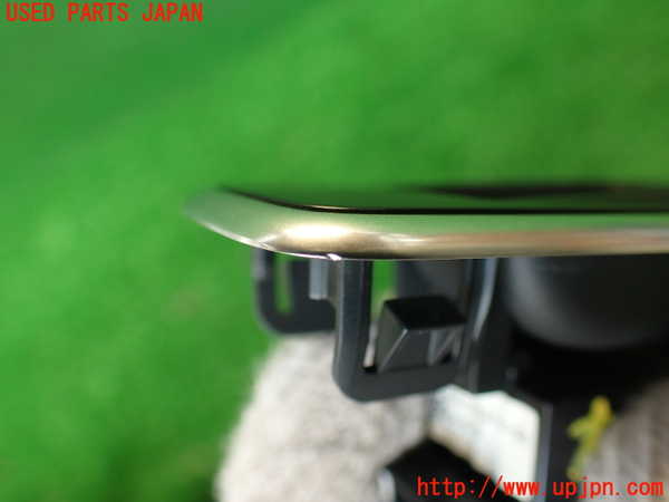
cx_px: 334
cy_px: 251
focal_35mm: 32
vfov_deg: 44.2
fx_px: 618
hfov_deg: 56.8
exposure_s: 1/40
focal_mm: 5.79
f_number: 2.4
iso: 200
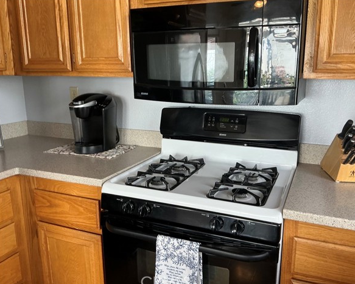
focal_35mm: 30
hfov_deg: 58.7
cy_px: 144
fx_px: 315
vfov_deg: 48.5
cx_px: 192
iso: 50
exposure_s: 1/60
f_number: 1.8
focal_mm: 3
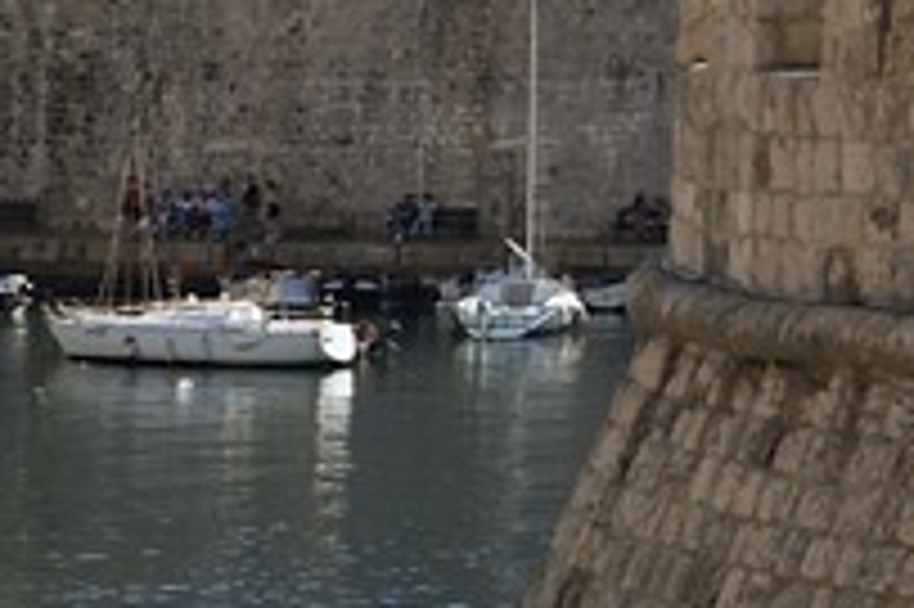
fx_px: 7585
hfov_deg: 6.0
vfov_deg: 4.6
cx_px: -2566
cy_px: 941
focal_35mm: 299
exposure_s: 1/640
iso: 200
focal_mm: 38
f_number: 8
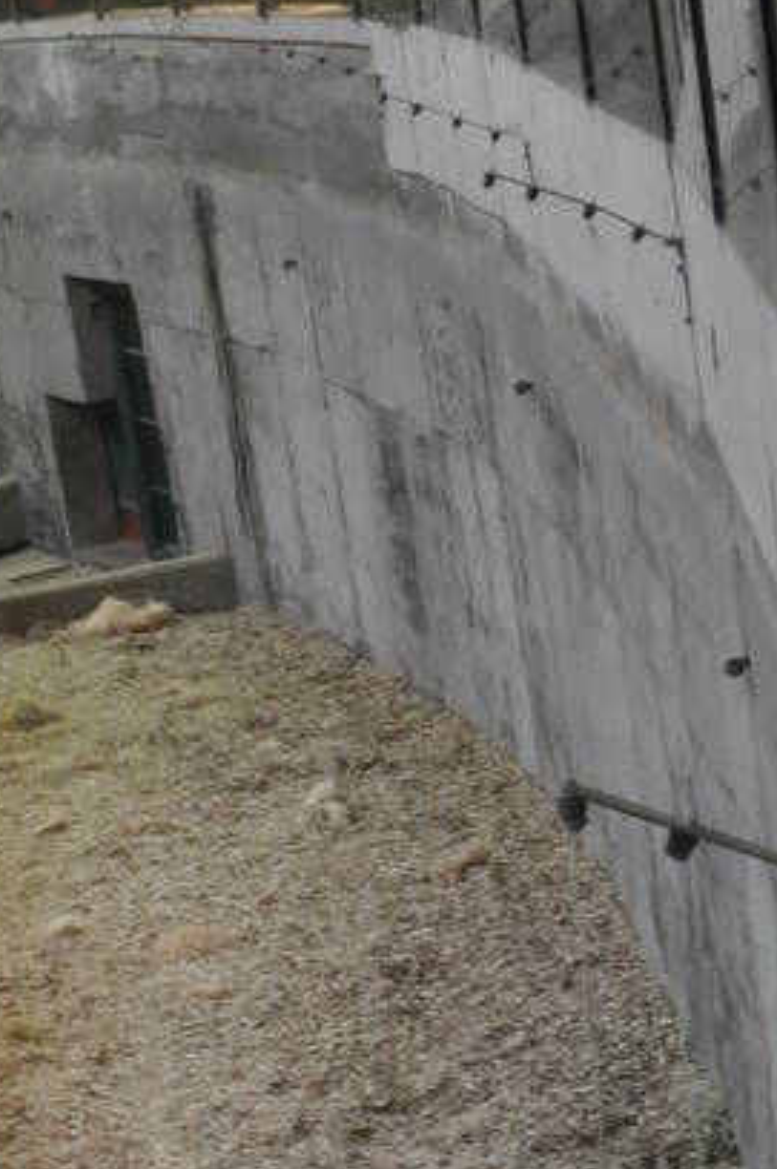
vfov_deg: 18.4
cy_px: 1384
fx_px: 3440
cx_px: -239
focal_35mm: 106
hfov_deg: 12.5
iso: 800
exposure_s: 1/13
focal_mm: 18
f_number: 3.5
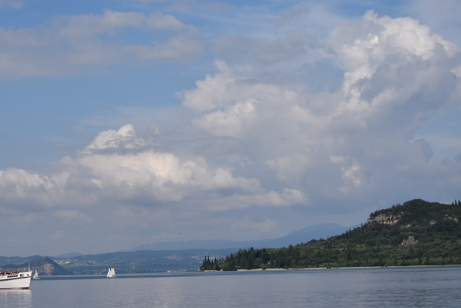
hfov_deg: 21.8
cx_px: 133
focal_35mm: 93
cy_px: 105
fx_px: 1191
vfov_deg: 14.7
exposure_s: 1/1000
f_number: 5.6
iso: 100
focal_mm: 40
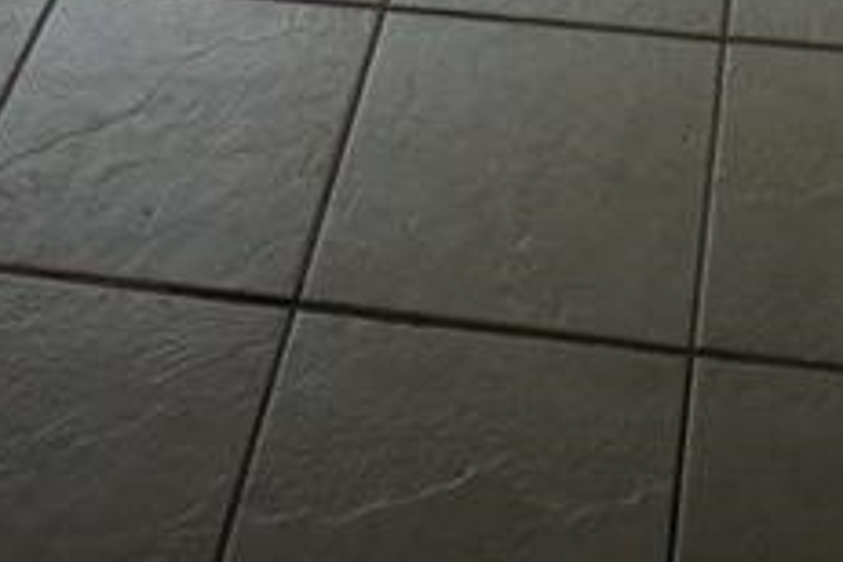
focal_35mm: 72
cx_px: 566
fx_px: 1686
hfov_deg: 27.9
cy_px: -285
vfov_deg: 17.1
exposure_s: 1/250
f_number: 3.3
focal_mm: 4.5
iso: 125
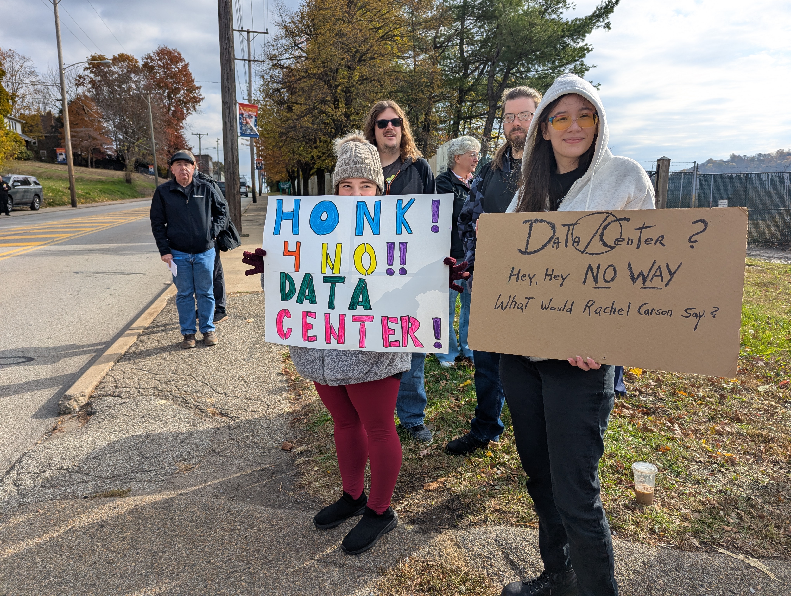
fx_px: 549
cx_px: 396
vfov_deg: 56.9
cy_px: 298
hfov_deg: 71.5
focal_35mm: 24
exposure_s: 1/1348
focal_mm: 6.81
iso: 29
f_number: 1.85
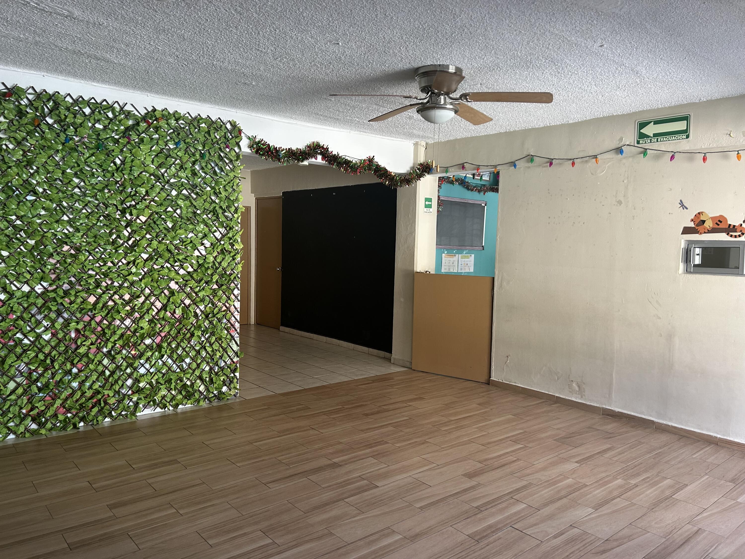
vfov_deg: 53.1
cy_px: 280
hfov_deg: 67.3
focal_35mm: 26
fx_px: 560
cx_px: 372
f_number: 1.5
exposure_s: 1/121
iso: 125
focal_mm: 5.7
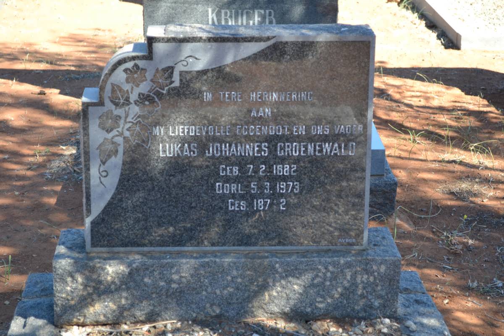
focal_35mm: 82
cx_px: 252
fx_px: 1155
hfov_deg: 24.6
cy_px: 168
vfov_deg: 16.6
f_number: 5.6
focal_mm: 55
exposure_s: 1/60
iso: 400
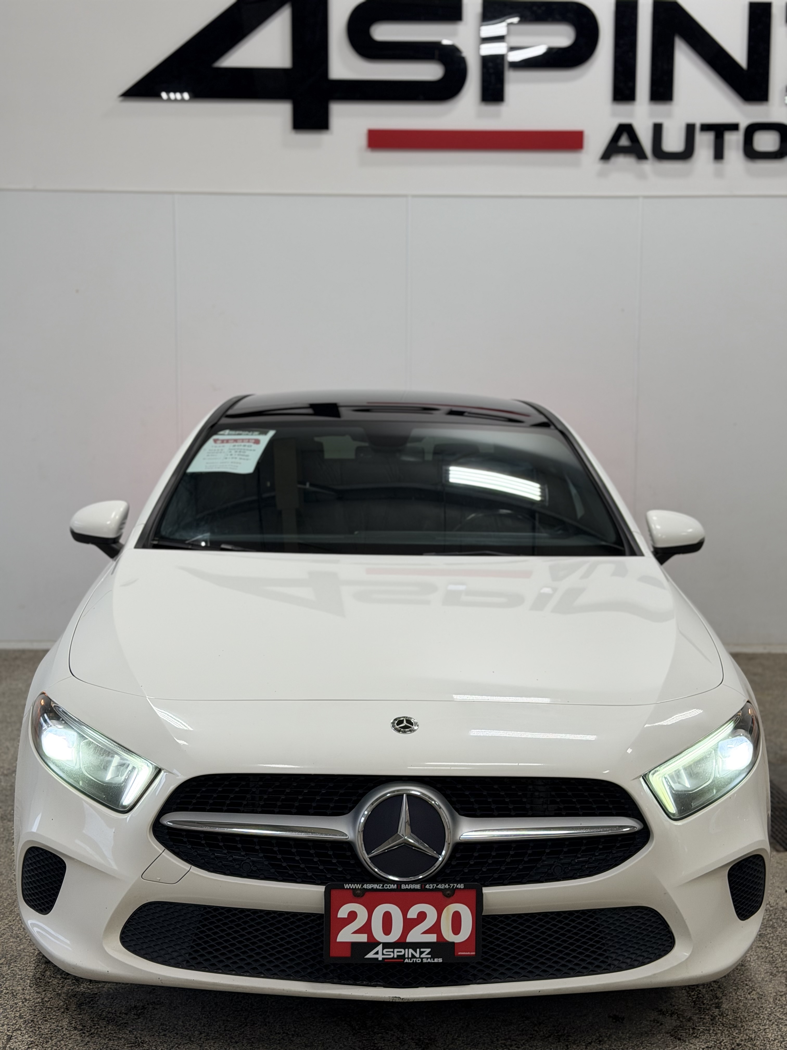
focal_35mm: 48
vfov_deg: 39.7
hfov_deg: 30.3
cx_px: 394
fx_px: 1455
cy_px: 525
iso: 64
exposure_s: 1/171
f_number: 1.78
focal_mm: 6.76
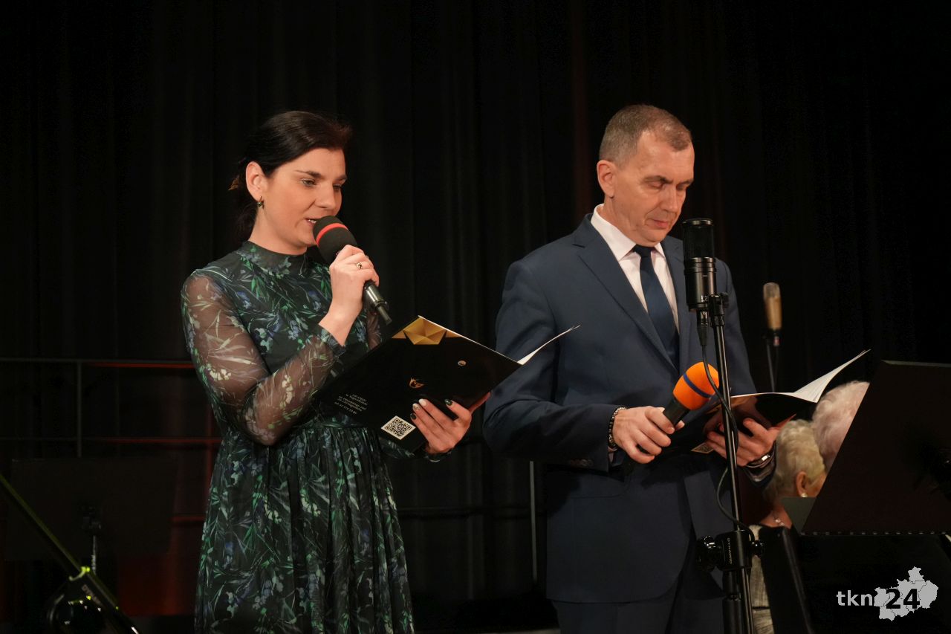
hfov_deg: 28.8
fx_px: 1849
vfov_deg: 19.5
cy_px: 317
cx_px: 476
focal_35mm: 70
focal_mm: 70
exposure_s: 1/400
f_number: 5.6
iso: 10000
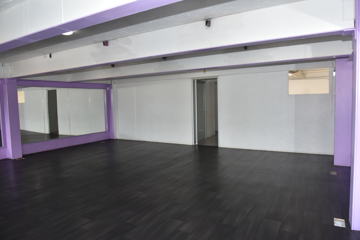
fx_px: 240
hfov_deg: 73.7
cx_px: 180
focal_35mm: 24
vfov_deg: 53.1
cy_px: 120
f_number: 8
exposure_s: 1/160
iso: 1600
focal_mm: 24
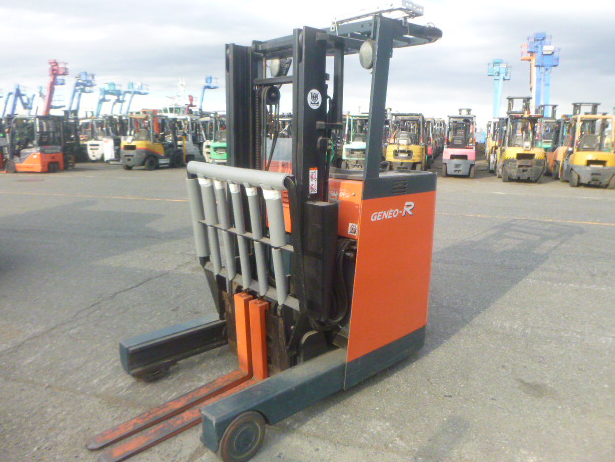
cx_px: 314
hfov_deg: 67.3
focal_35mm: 26
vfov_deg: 53.1
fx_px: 462
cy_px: 229
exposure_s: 1/500
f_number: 9
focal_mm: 4.5
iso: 400
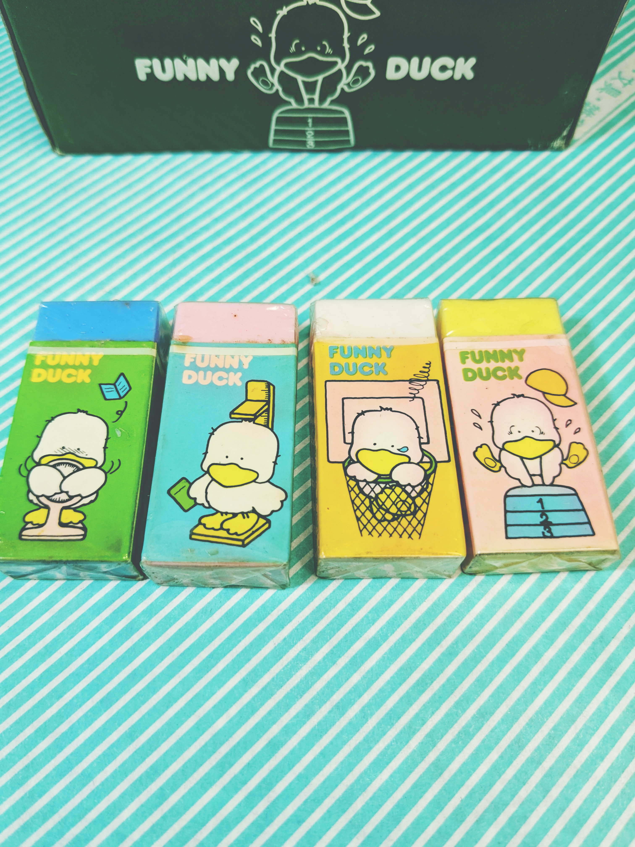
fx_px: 660
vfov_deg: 65.3
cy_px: 424
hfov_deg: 51.4
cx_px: 318
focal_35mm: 27
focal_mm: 4.38
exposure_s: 1/99.9
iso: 54
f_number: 1.73
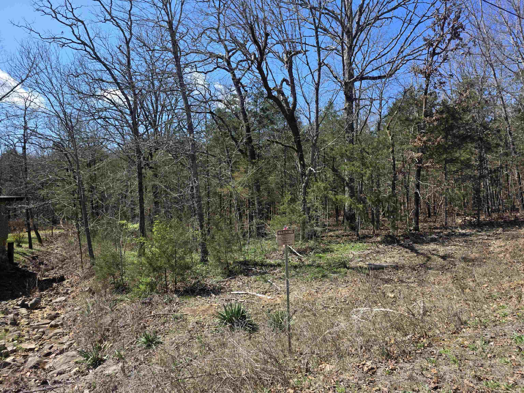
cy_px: 196
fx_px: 348
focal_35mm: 23
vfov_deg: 58.9
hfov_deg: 73.9
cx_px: 262
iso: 80
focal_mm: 6.3
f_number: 1.7
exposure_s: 1/2544
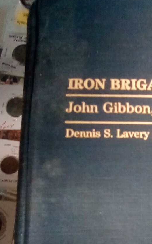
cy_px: 197
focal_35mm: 57
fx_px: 378
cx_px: 154
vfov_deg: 34.5
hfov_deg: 21.9
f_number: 2.2
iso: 148
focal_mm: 2.27
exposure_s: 1/24
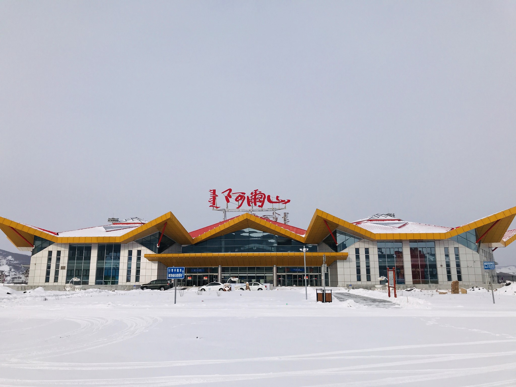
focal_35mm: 28
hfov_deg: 63.4
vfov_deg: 49.7
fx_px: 417
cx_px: 258
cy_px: 194
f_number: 1.8
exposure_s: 1/4808
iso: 20
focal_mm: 3.99
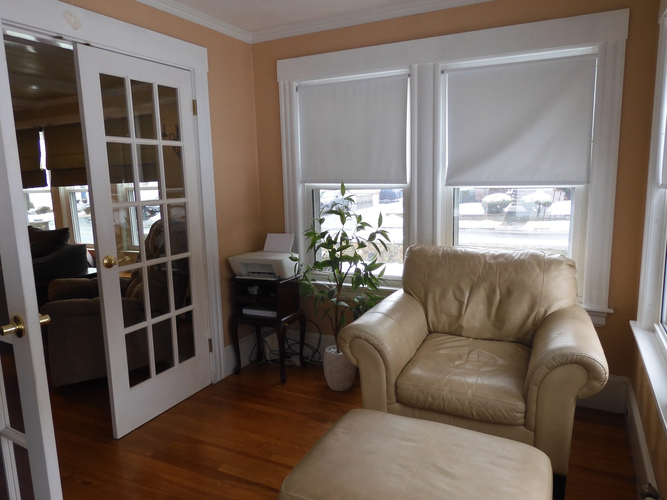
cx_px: 334
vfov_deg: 56.8
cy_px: 250
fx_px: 462
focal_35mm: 24
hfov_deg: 71.6
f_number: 3.4
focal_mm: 4.3
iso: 125
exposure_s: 1/30
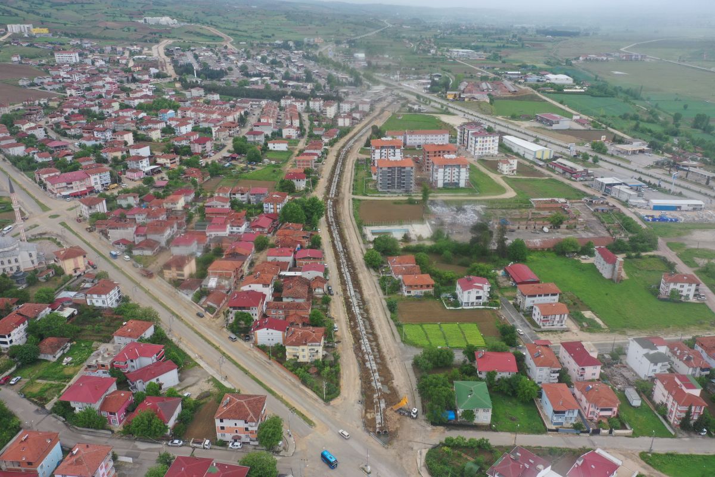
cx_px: 358
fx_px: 556
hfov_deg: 65.5
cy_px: 238
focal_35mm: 28
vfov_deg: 46.4
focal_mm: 10.26
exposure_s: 1/200
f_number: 5
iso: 100
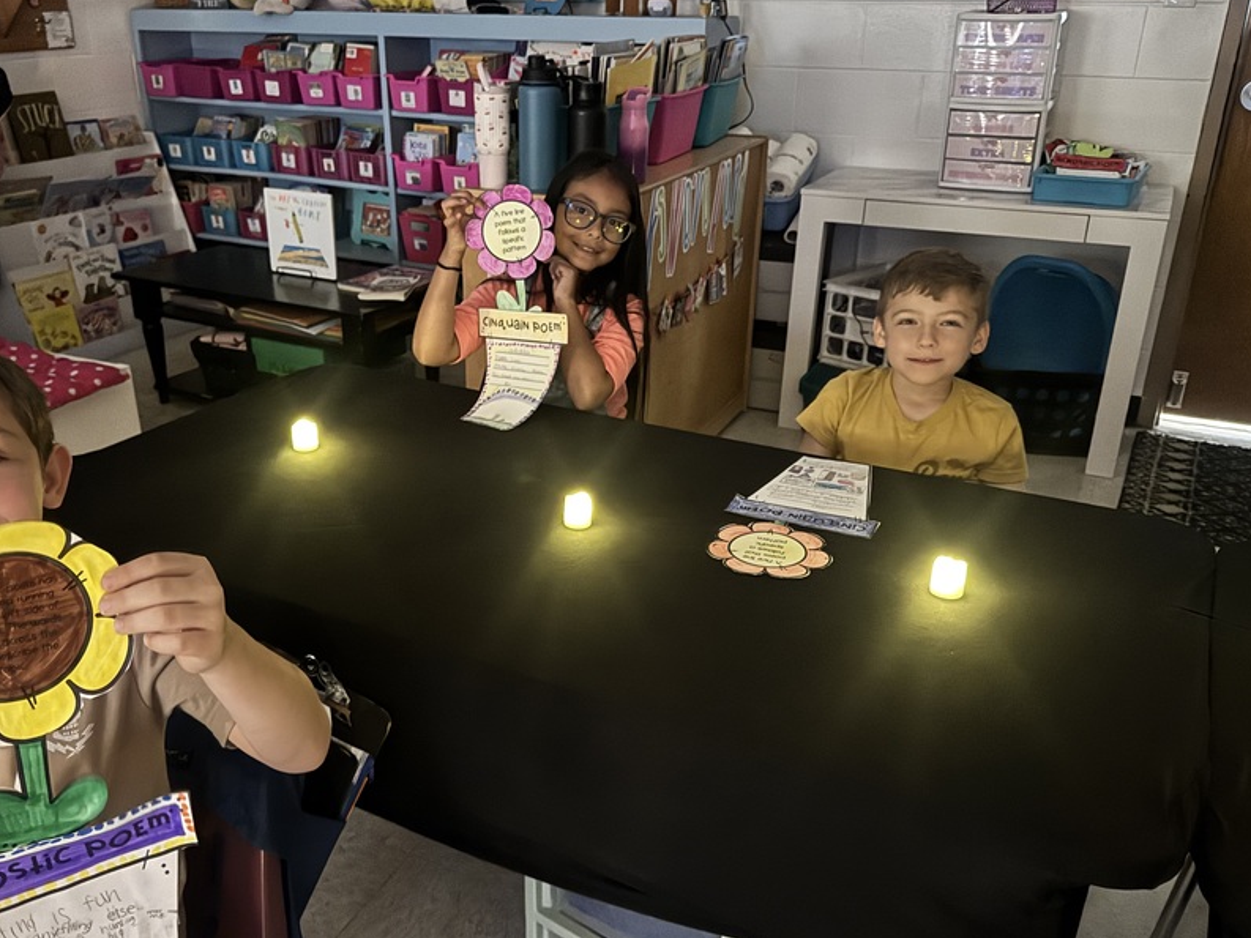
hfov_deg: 58.2
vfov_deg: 45.4
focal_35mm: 31
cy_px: 493
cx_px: 554
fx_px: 1120
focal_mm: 6.76
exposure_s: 1/20
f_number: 1.78
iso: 1600
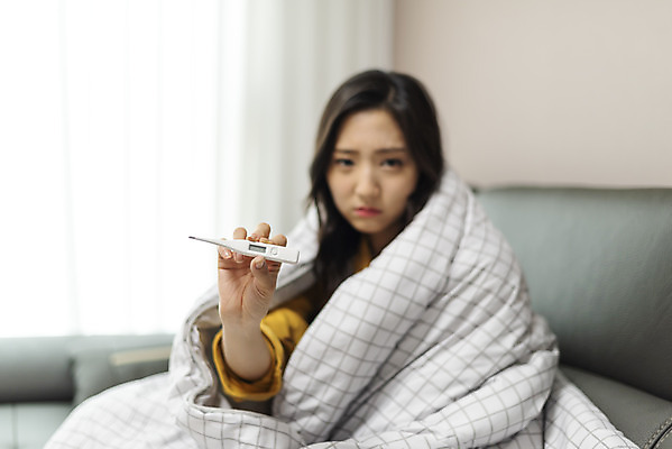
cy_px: 224
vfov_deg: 27.0
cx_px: 336
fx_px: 934
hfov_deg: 39.6
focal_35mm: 50
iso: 500
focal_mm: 50
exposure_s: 1/250
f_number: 1.8
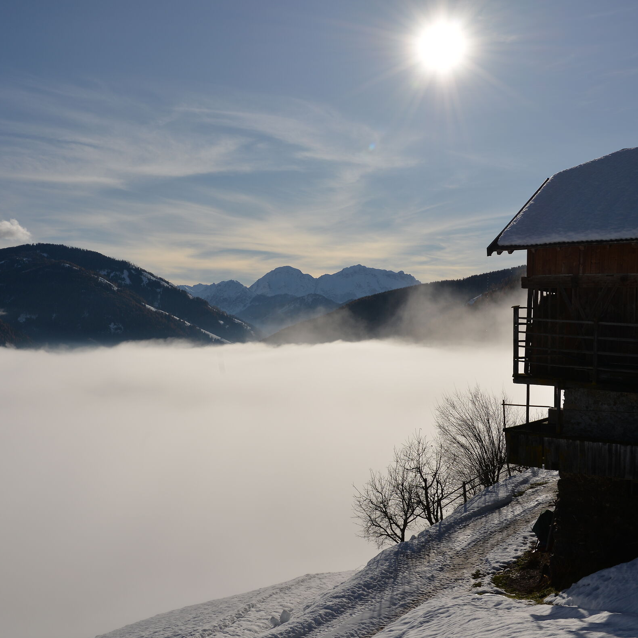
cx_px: 255
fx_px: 834
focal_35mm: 40
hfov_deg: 41.7
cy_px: 320
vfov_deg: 41.9
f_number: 11
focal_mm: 31
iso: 100
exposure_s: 1/1000
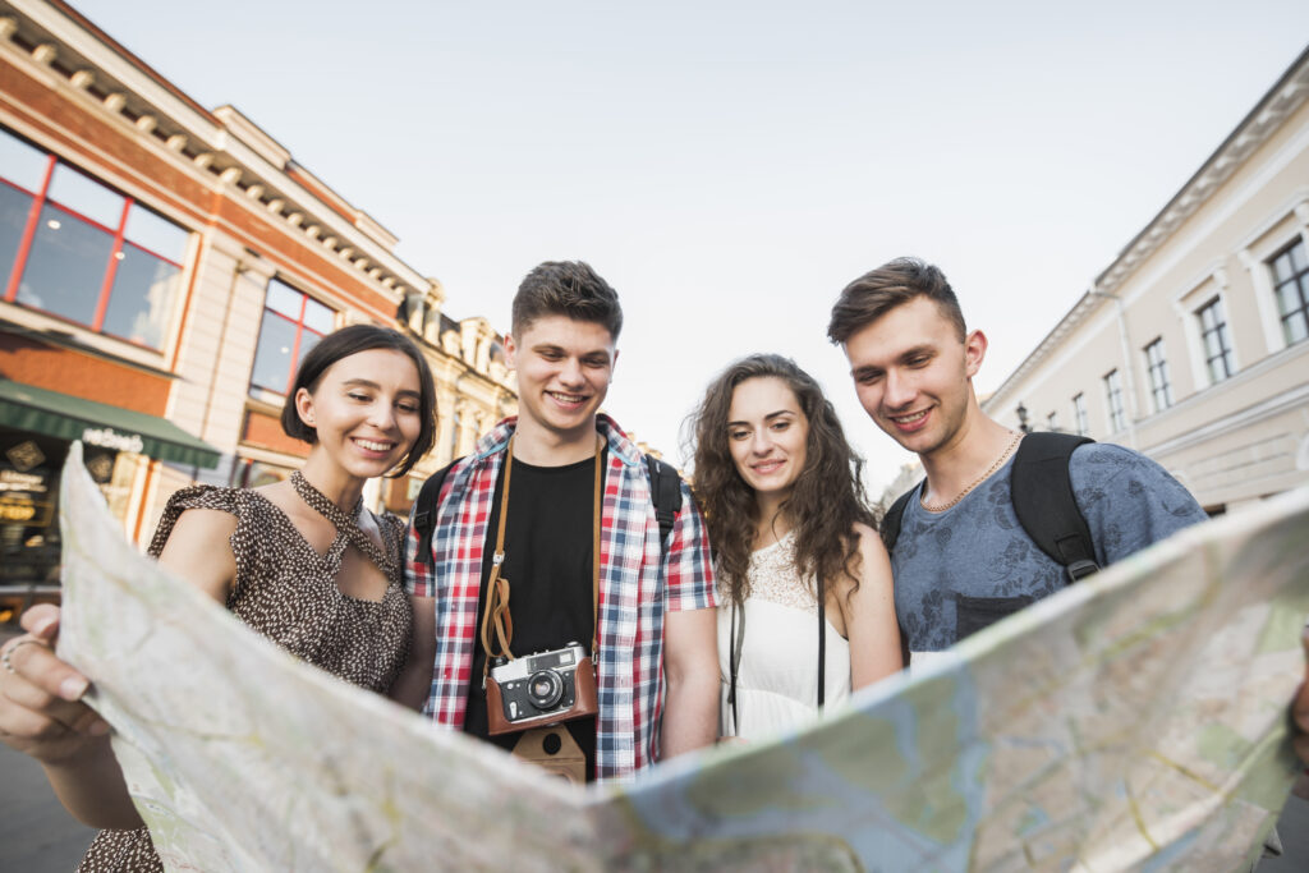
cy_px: 436
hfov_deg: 96.7
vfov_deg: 73.8
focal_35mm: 16
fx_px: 582
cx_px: 654
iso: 320
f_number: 3.5
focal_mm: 16
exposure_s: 1/250
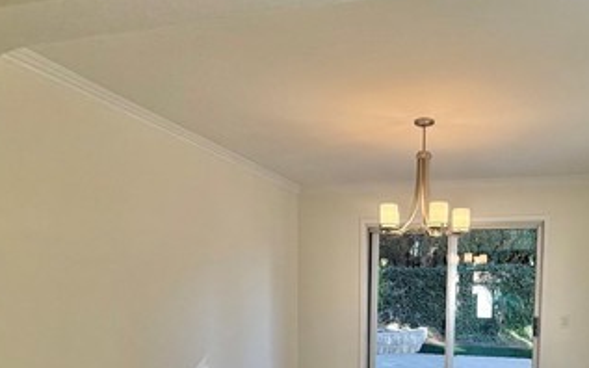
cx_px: 392
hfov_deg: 61.4
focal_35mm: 30
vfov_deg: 39.0
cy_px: 327
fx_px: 481
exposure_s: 1/125
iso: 64
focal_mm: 2.22
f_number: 2.2
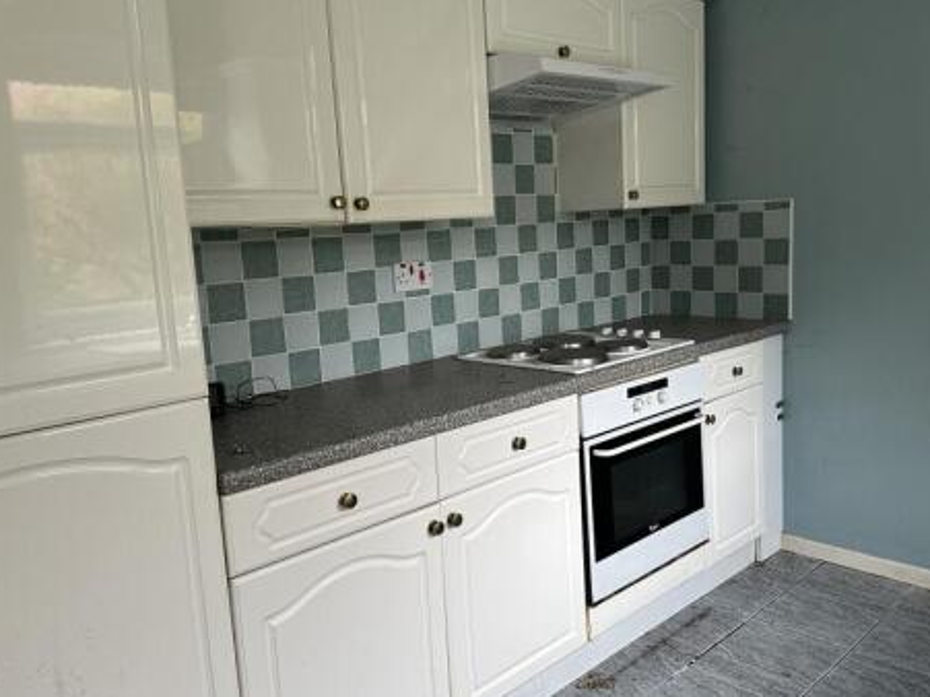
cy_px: 347
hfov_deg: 58.2
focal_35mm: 31
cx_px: 523
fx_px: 833
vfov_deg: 45.4
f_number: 1.78
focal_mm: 6.86
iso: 250
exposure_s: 1/108
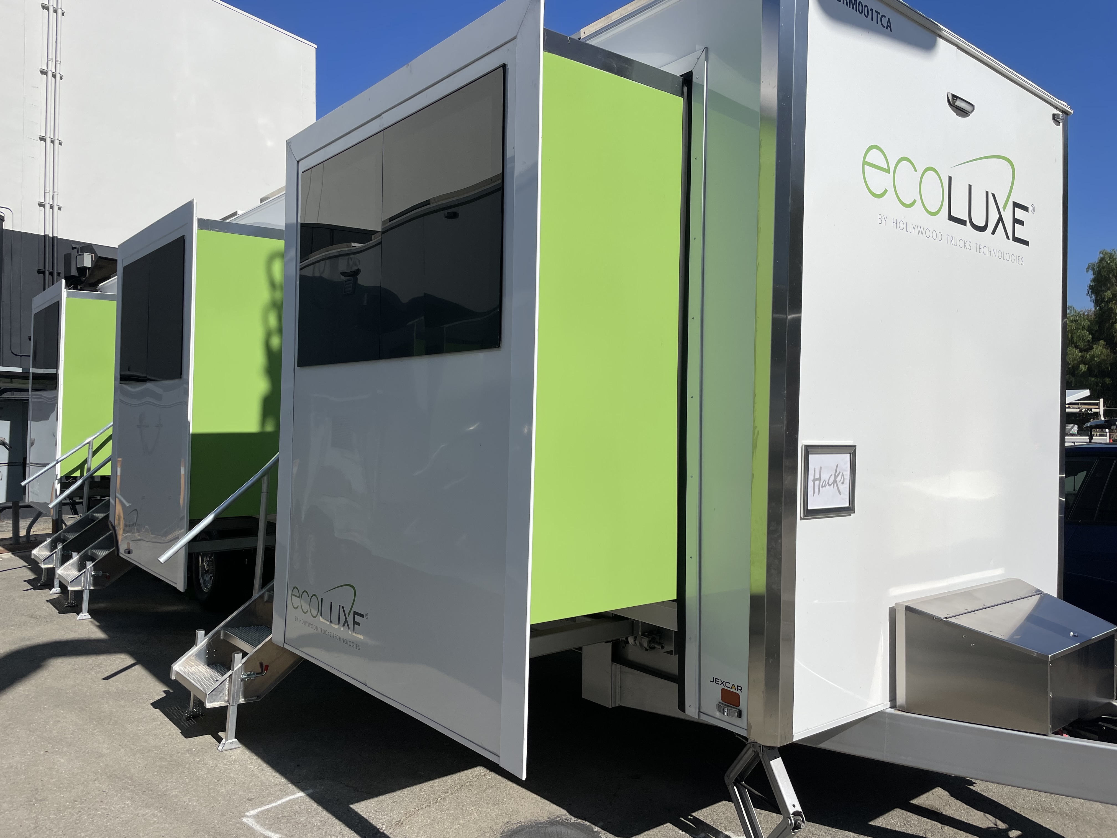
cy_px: 419
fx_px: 839
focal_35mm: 26
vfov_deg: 53.1
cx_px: 558
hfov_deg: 67.3
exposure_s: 1/7299
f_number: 1.6
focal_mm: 4.2
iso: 32
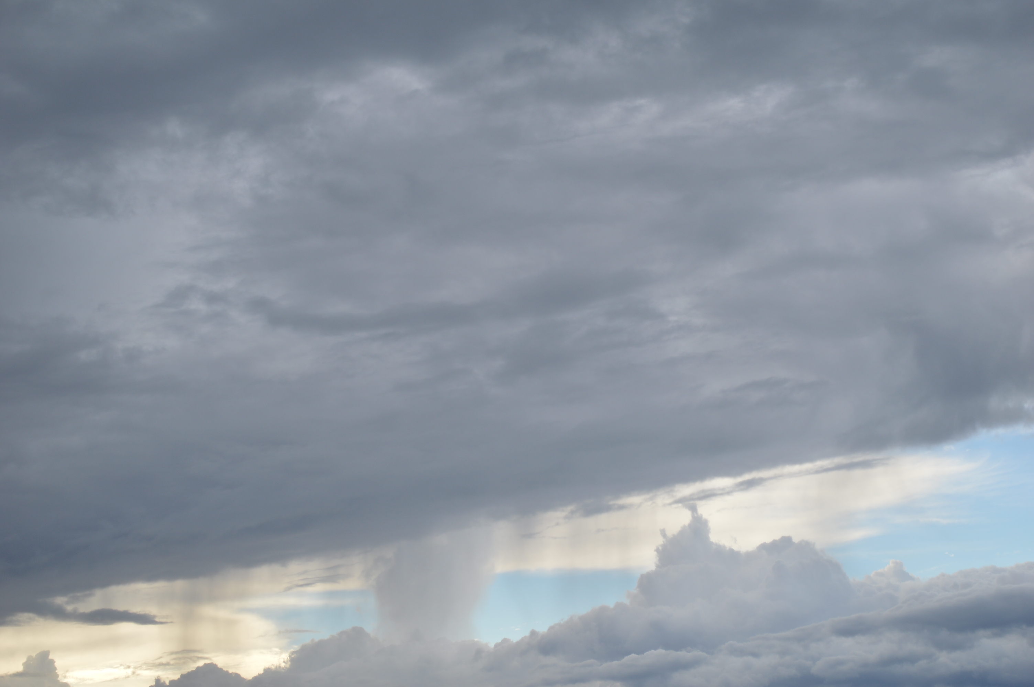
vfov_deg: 18.9
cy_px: 344
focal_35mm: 72
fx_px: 2066
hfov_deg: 28.1
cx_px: 517
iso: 100
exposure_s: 1/200
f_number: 7.1
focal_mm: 48
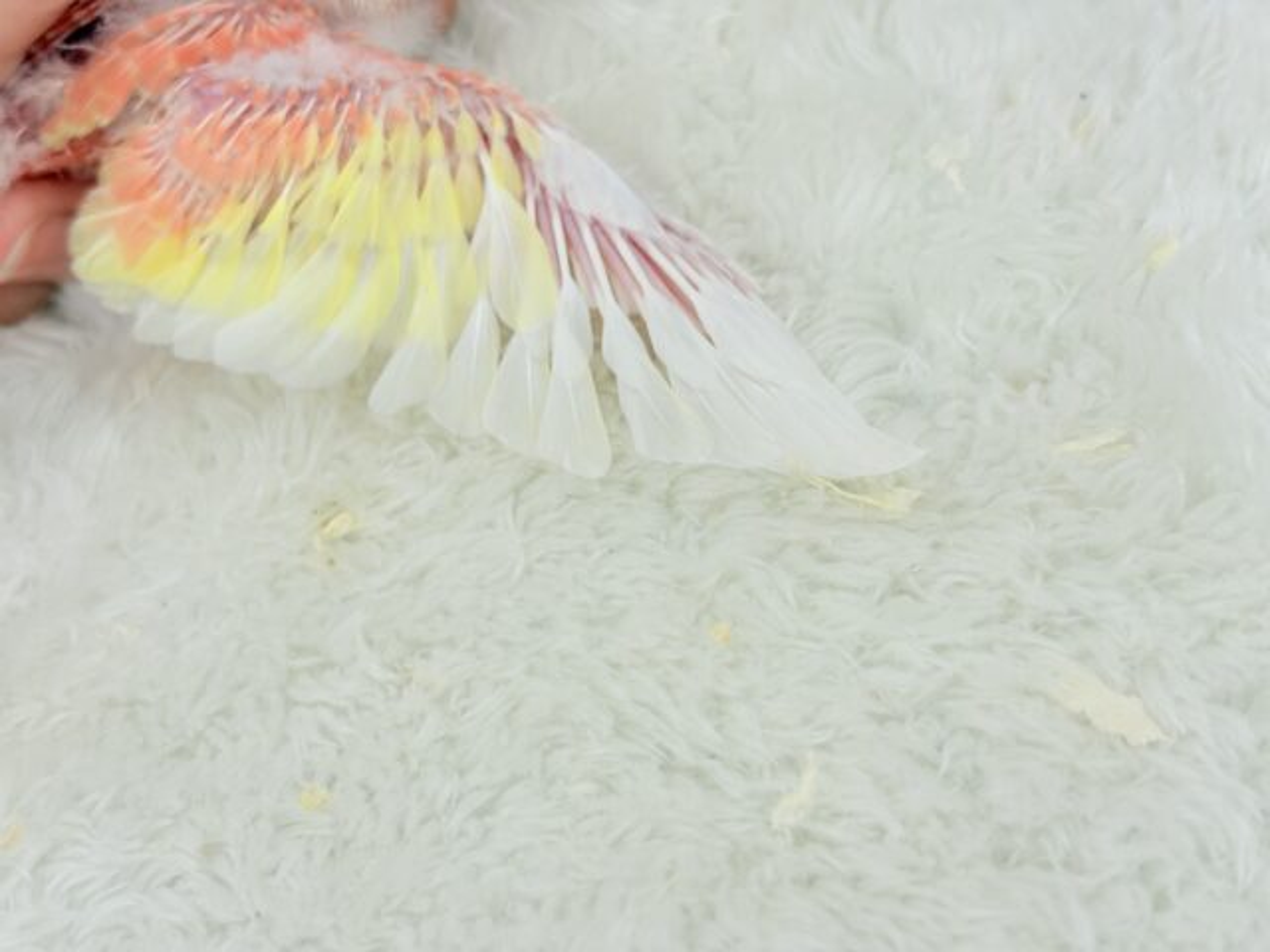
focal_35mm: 52
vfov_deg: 28.0
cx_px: 635
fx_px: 1908
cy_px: 476
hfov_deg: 36.8
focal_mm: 5.96
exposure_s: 1/100
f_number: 1.6
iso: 40
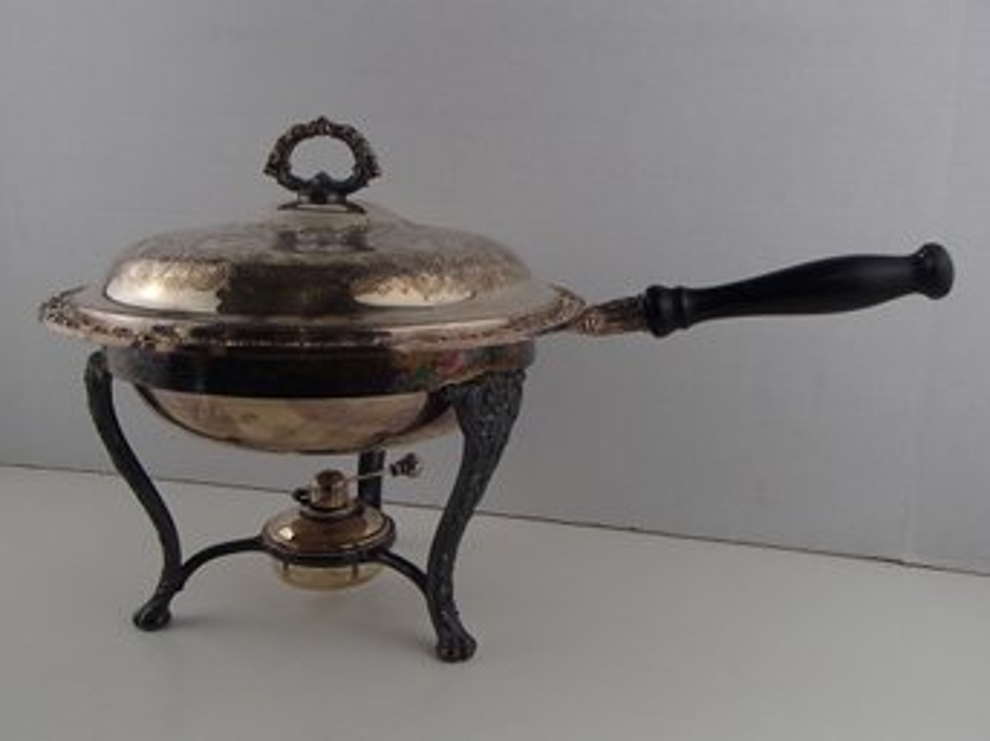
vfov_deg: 38.6
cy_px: 370
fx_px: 1058
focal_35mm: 37
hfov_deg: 50.2
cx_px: 495
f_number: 4.7
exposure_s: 1/160
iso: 125
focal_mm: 6.64
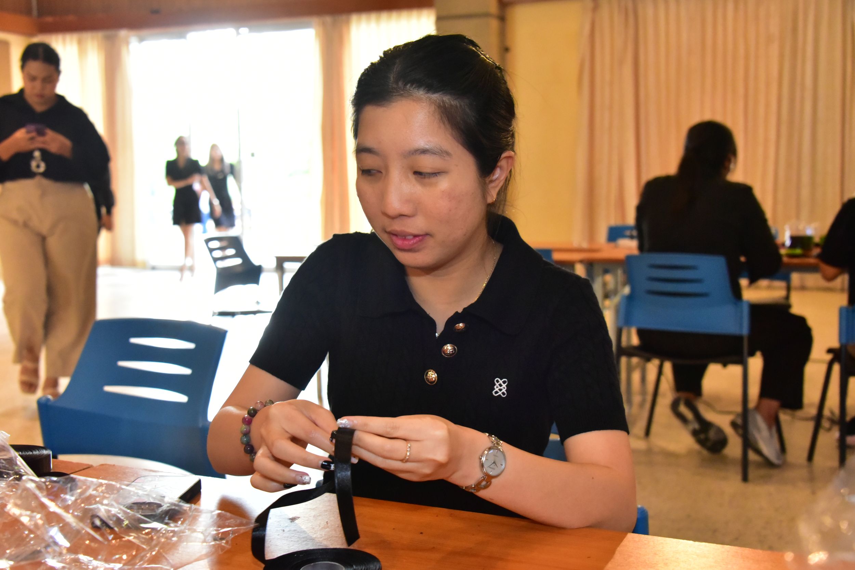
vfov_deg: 29.9
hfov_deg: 43.6
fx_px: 1069
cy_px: 285
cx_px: 428
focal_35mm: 45
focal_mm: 45
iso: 8000
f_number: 6.3
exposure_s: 1/100
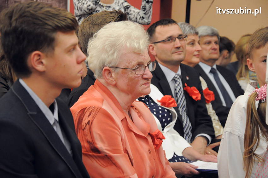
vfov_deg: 11.4
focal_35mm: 120
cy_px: 89
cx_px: 134
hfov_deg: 17.1
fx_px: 892
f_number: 5.6
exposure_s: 1/80
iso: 2500
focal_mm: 80
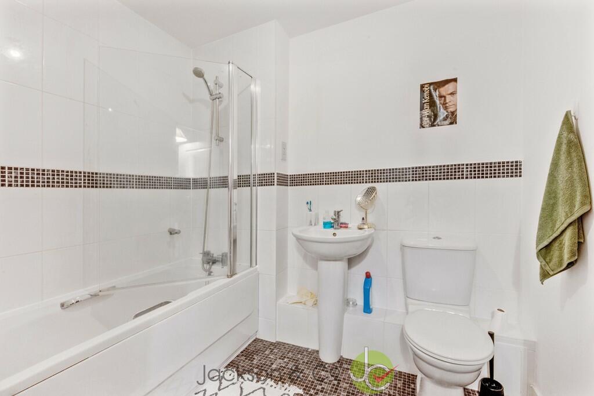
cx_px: 297
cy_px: 198
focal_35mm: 15
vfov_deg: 77.3
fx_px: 248
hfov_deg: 100.4
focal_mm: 15
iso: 8000
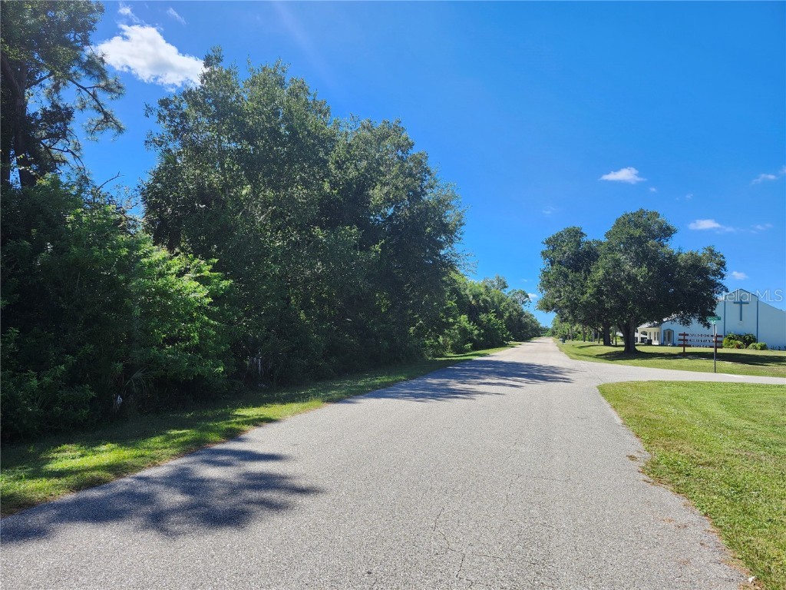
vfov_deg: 58.9
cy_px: 295
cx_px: 393
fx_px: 522
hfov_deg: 73.9
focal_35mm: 23
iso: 25
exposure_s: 1/883
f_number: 1.8
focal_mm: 5.54
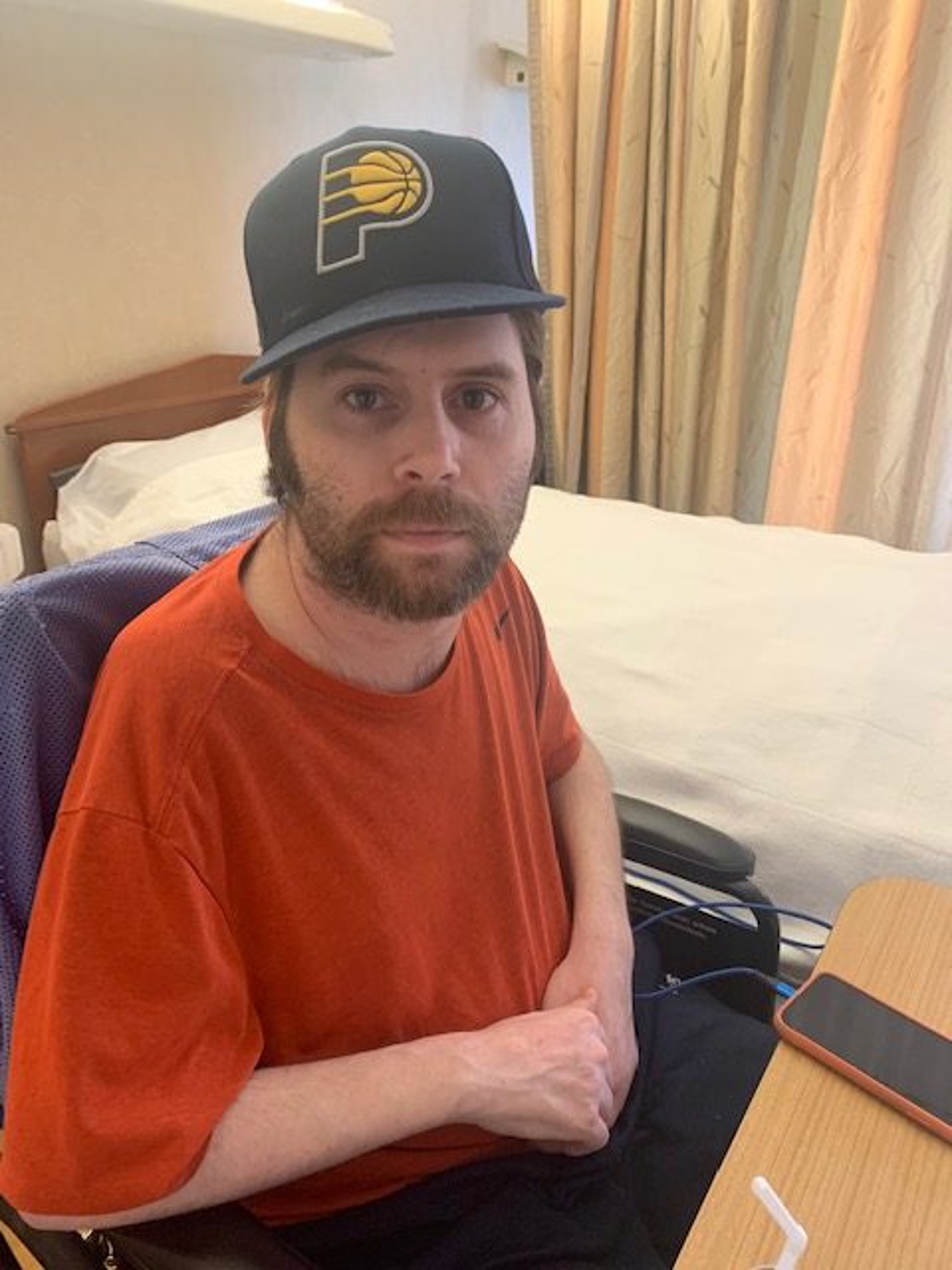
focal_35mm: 26
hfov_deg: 53.1
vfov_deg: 67.3
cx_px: 476
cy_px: 635
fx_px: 953
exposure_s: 1/33
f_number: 1.8
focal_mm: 4.25
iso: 320
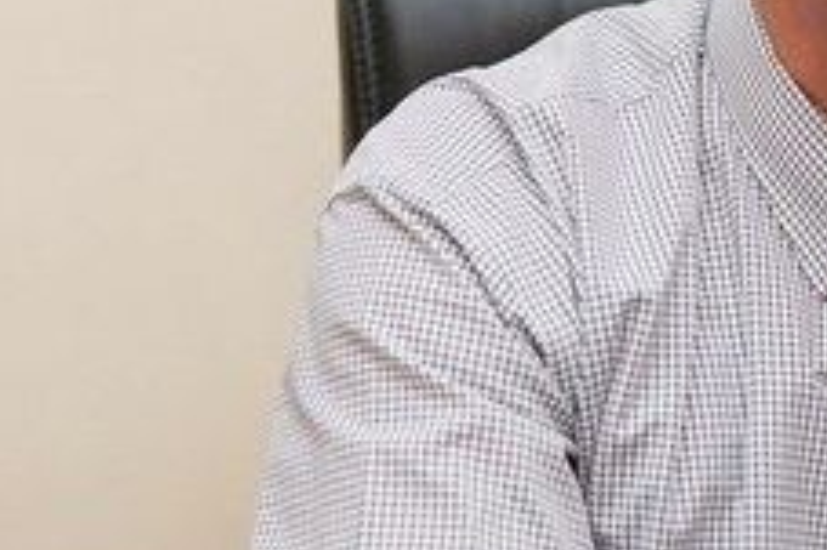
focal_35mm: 123
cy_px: 297
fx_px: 2823
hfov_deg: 16.3
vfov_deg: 11.1
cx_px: 831
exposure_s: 1/160
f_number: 2.5
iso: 400
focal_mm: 30
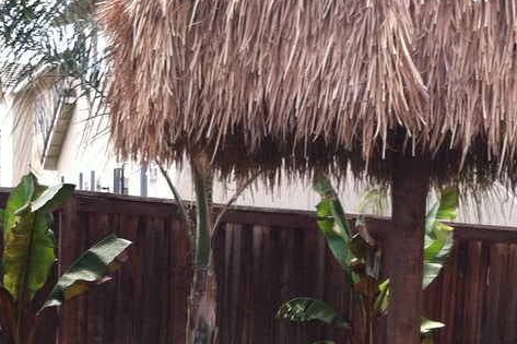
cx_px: 252
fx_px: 1479
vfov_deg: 13.0
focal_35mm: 103
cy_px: 392
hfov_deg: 19.8
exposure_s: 1/188
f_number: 2.8
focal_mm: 3.85
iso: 80
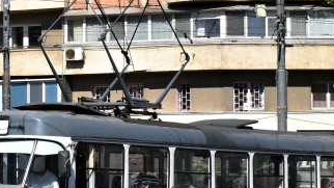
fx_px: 1682
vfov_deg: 6.4
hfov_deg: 11.3
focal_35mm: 190
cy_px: 73
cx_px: 155
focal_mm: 38
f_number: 10
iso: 200
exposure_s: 1/400
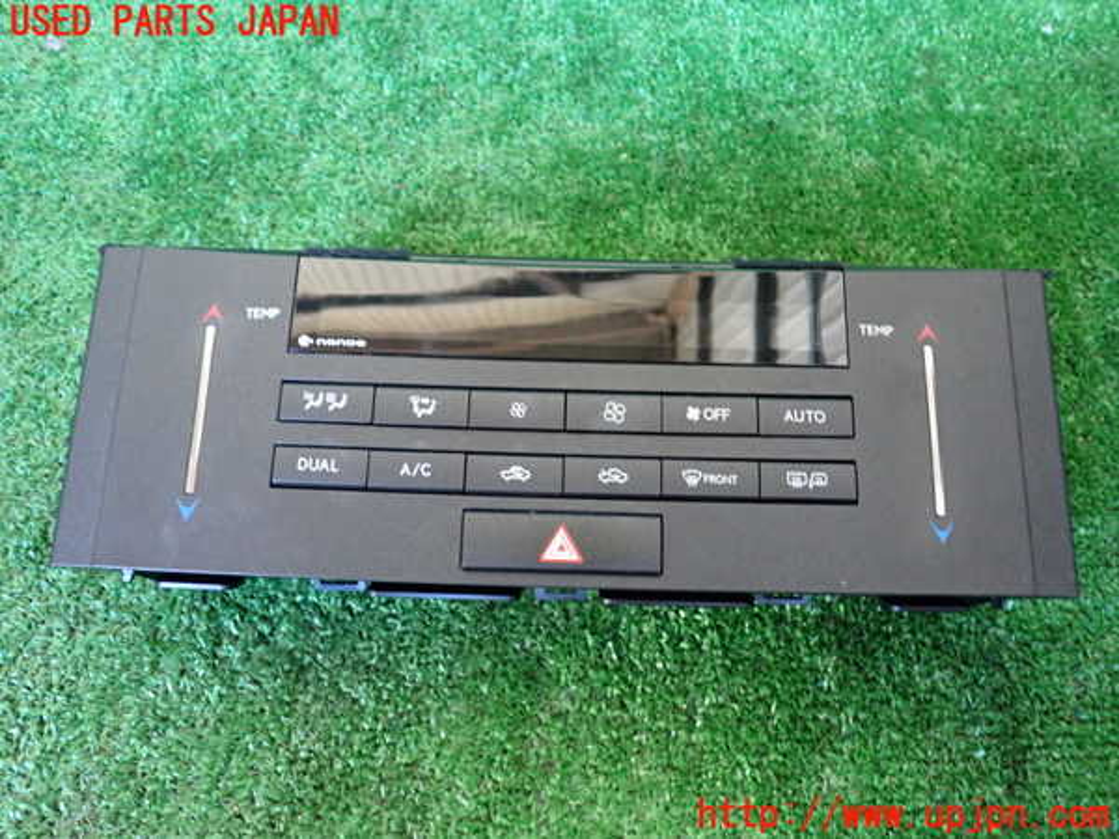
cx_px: 560
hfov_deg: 60.0
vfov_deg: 46.8
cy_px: 420
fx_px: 970
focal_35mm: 30
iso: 640
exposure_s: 1/30
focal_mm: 5.4
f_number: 2.3
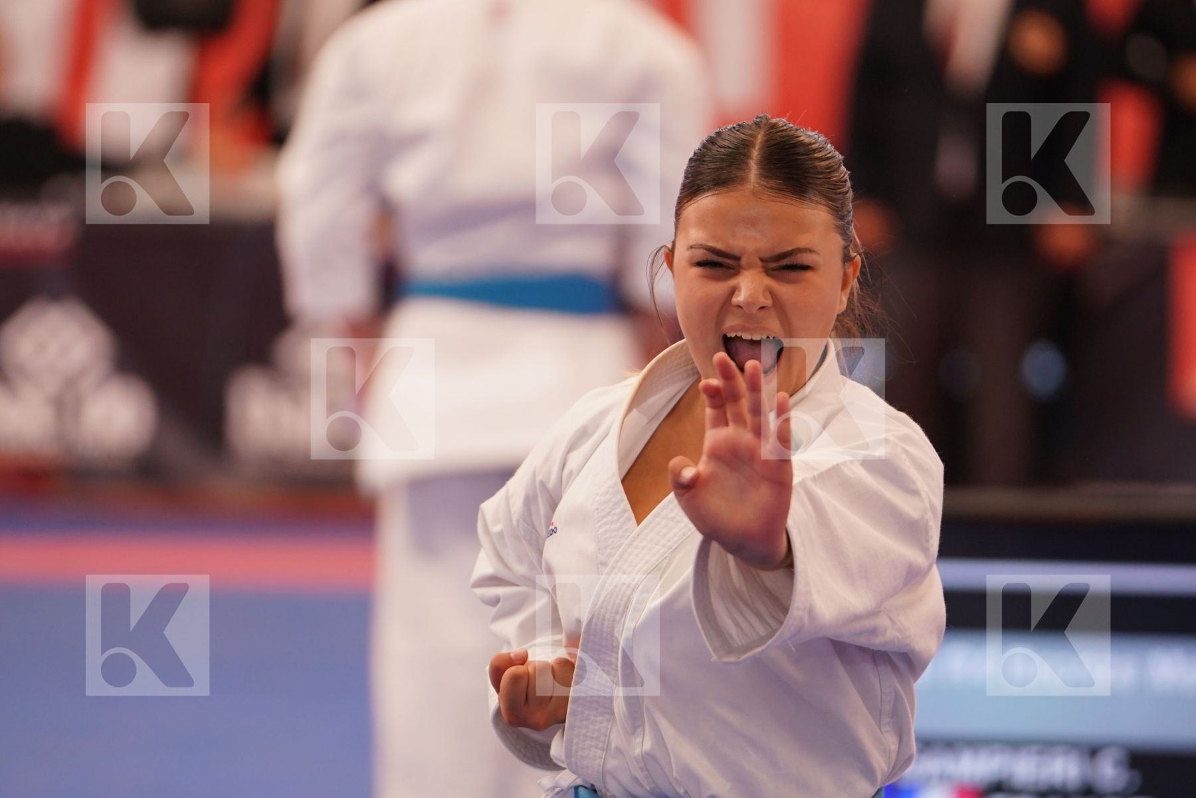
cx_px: 598
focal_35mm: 300
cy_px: 399
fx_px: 9966
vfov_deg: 4.6
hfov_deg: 6.9
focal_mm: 200
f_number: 2.8
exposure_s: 1/500
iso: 800
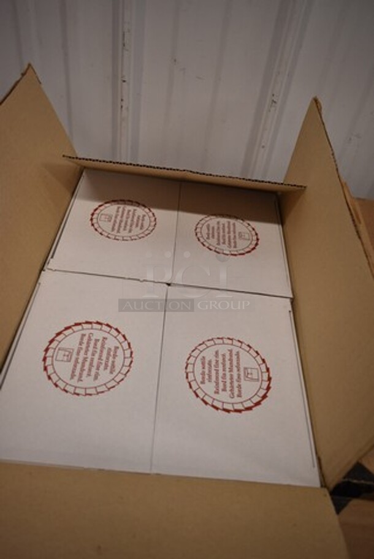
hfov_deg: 43.7
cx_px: 187
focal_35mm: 30
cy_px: 280
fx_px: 466
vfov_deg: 61.9
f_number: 3.5
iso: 800
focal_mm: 20
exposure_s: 1/125
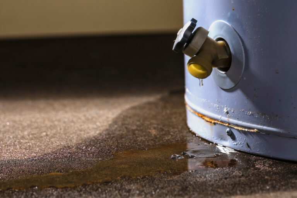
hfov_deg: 13.0
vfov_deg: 8.7
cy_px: 99
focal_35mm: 158
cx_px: 148
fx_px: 1299
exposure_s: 1/125
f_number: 5.6
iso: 100
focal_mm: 105
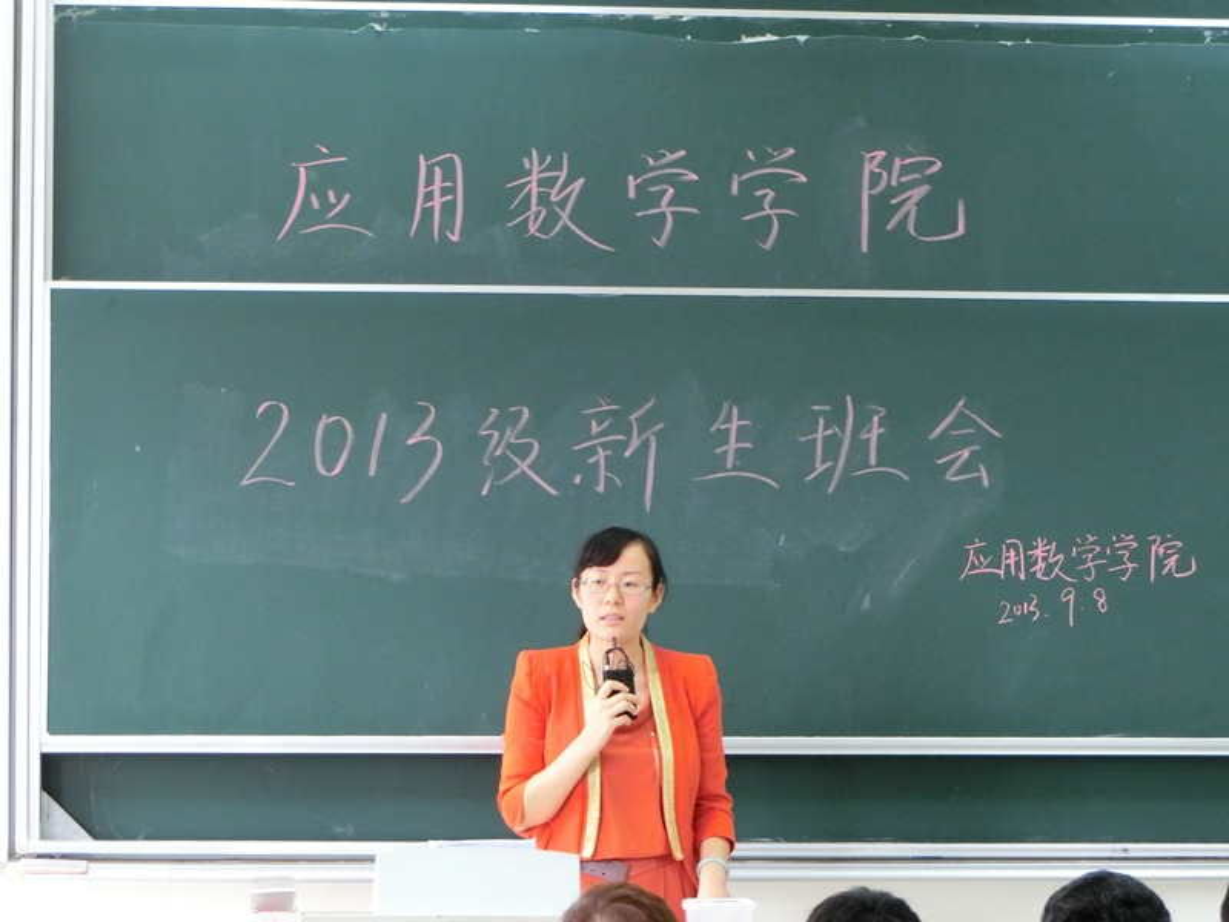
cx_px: 614
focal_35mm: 143
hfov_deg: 13.8
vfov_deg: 10.4
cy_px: 461
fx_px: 5077
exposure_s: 1/20
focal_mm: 25.5
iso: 800
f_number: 5.8
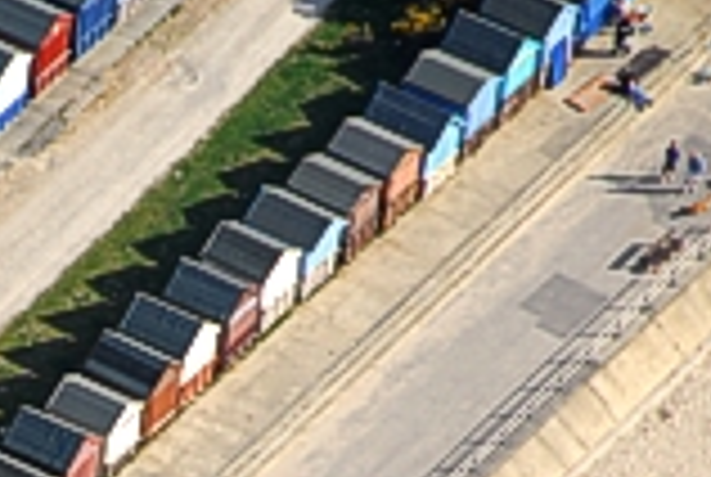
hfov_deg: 2.4
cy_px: 646
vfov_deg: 1.6
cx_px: -162
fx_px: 16918
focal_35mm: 855
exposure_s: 1/400
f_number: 7.1
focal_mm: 200
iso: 160
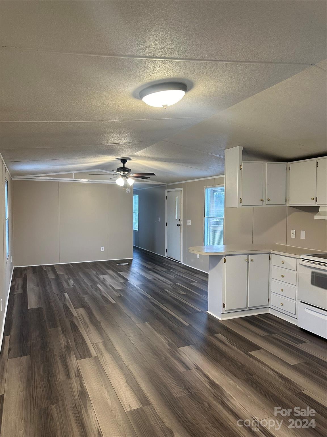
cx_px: 164
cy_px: 218
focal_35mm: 24
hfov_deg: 56.8
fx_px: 302
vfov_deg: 71.6
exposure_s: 1/60
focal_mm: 6.86
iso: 250
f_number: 1.78
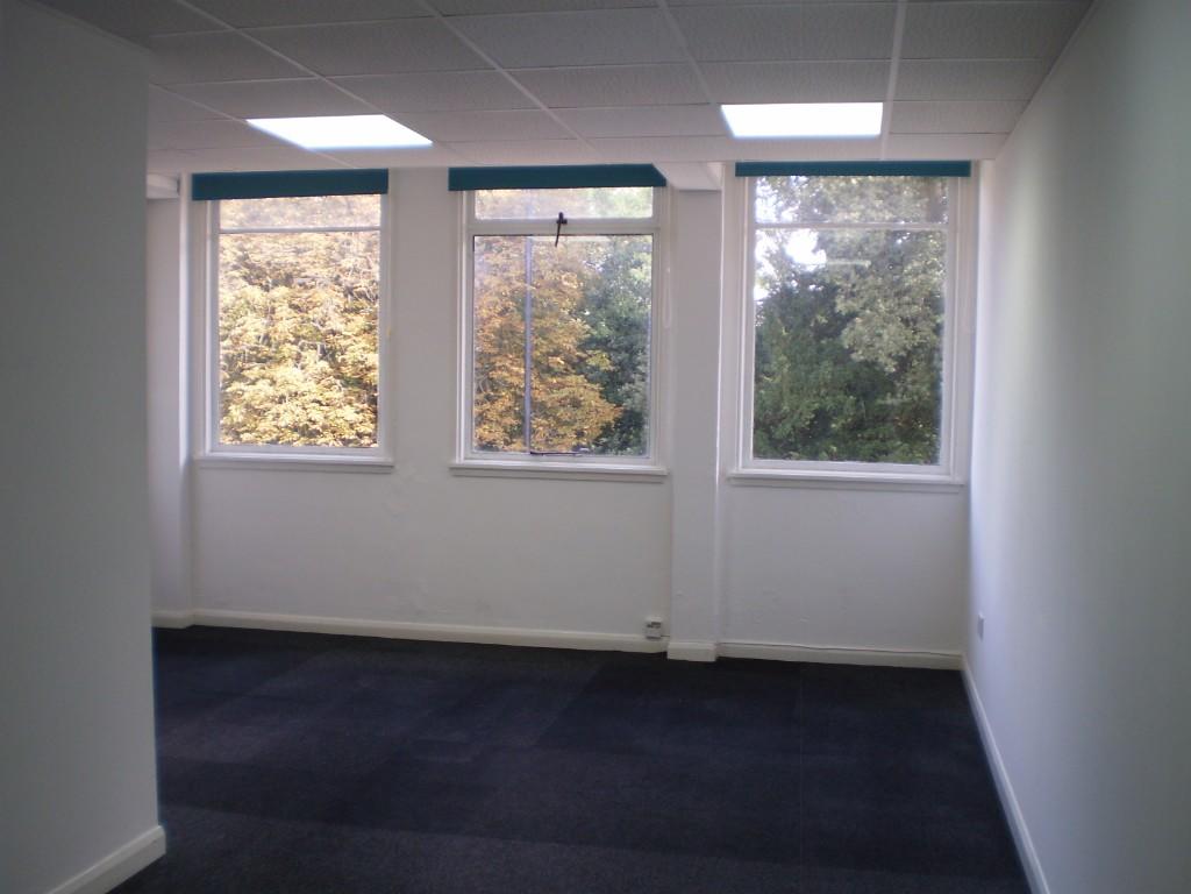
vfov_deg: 39.7
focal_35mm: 36
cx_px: 596
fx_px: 1239
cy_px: 447
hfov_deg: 51.4
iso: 64
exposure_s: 1/60
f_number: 3.1
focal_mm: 6.3
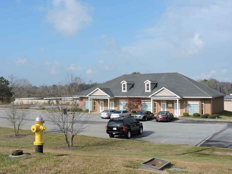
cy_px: 87
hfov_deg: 46.8
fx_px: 268
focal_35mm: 40
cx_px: 116
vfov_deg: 36.0
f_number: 3.3
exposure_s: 1/1250
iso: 100
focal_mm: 7.1
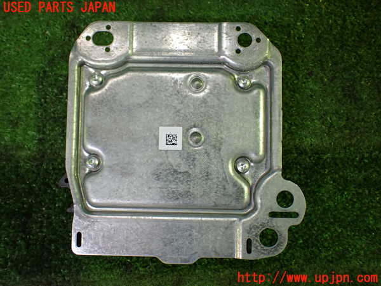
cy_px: 143
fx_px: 330
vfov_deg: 46.8
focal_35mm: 30
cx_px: 190
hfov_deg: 60.0
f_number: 2.3
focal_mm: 5.4
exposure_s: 1/125
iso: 500
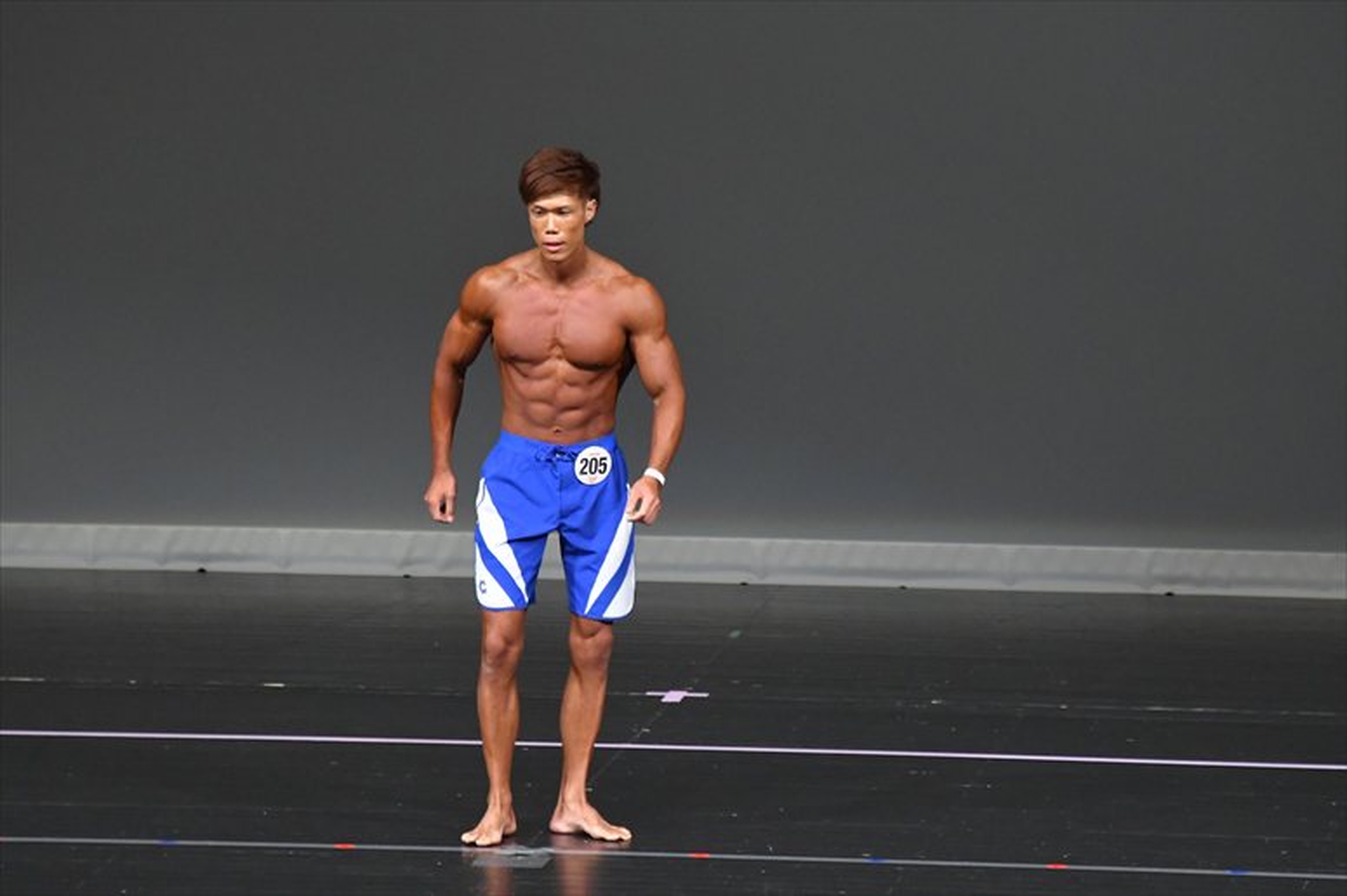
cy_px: 448
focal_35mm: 315
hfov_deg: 6.5
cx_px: 674
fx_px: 11781
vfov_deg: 4.4
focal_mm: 210
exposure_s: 1/400
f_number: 5.6
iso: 4000
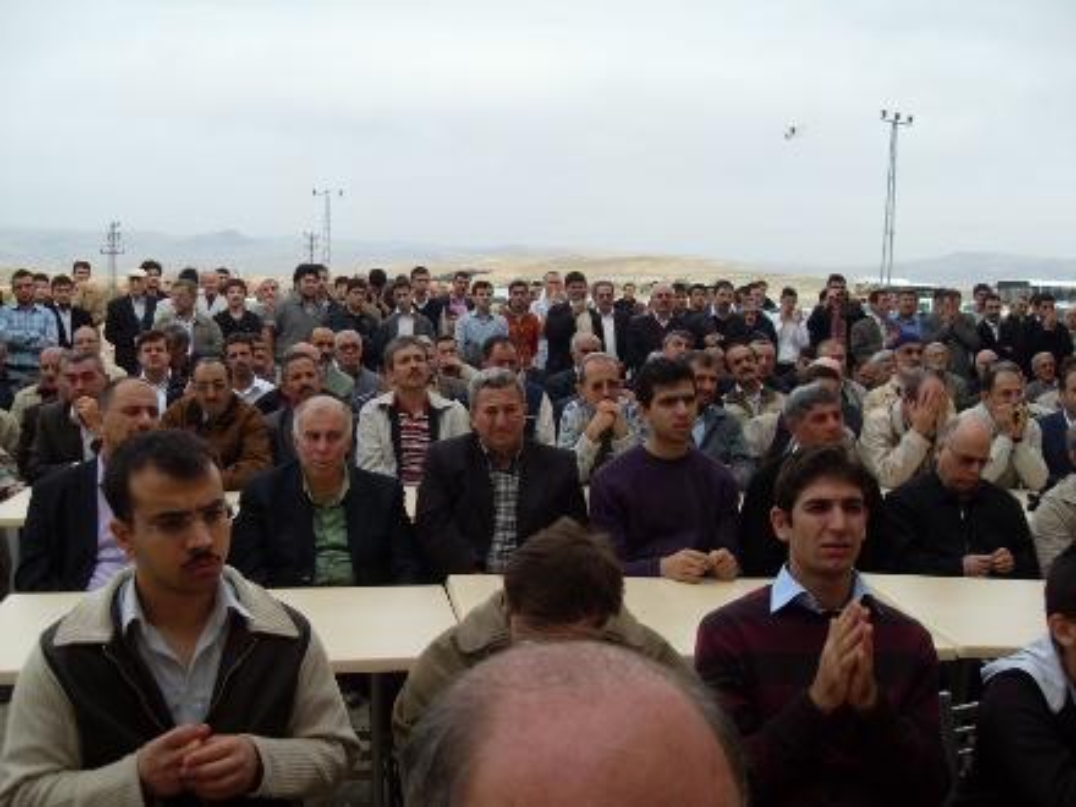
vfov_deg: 38.7
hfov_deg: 50.1
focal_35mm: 37
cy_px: 404
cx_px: 538
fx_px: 1150
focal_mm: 6.3
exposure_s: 1/180
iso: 80
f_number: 7
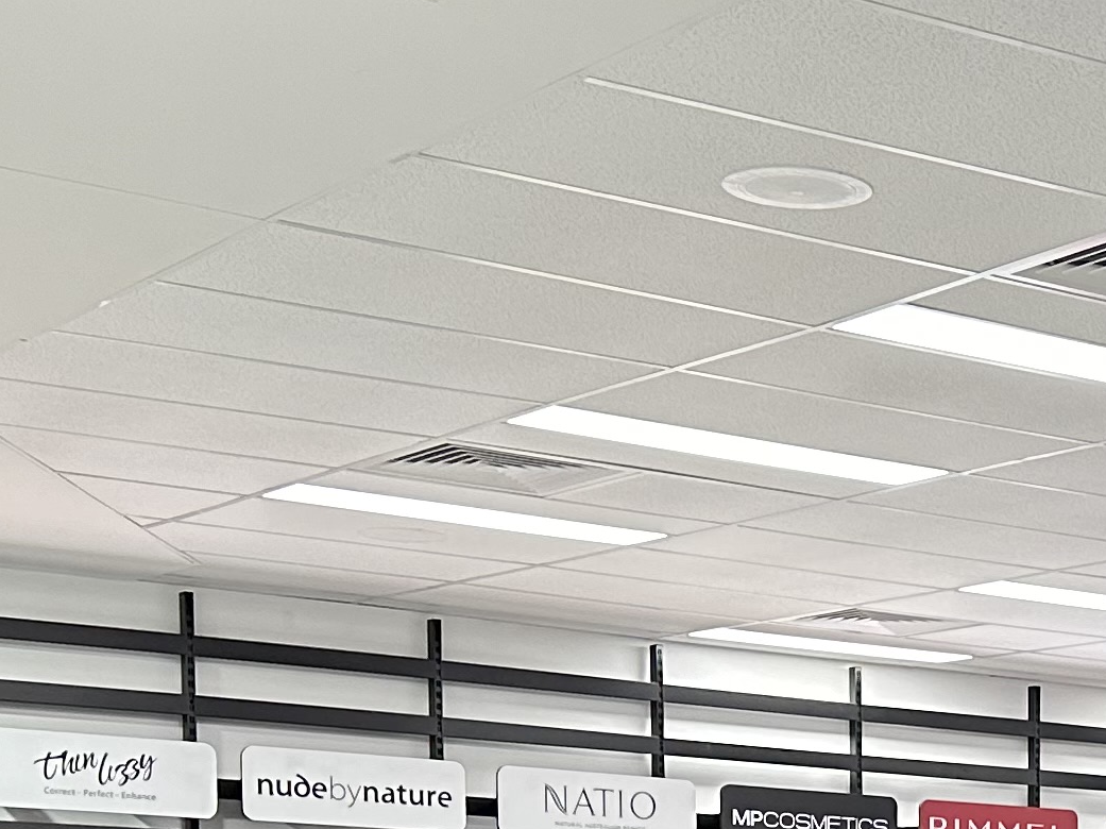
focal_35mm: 93
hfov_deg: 20.0
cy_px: 1257
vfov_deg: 14.7
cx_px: 1273
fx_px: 2970
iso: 250
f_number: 1.78
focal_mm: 6.86
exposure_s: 1/50
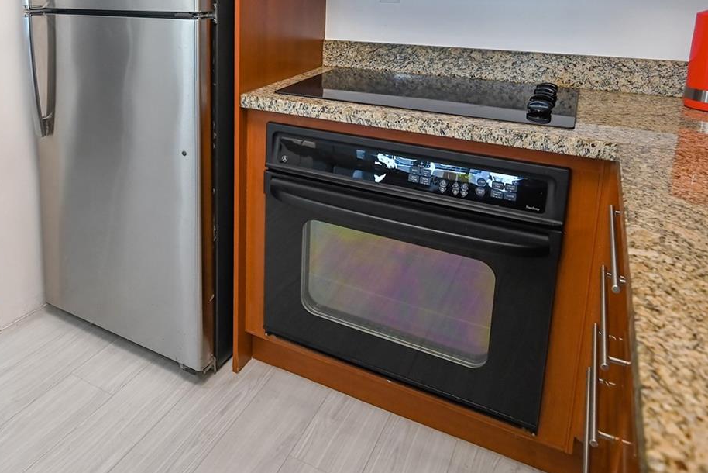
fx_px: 551
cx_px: 201
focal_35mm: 28
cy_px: 85
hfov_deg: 62.7
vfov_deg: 43.9
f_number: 4.5
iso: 1250
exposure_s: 1/125
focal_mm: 16
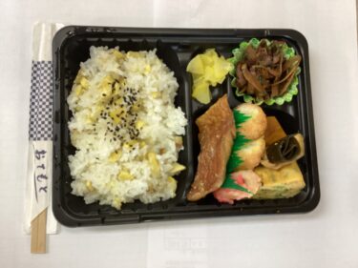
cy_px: 134
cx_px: 179
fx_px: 321
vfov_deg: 45.4
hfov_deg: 58.4
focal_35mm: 31
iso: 160
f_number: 2.4
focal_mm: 3.3
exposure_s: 1/60
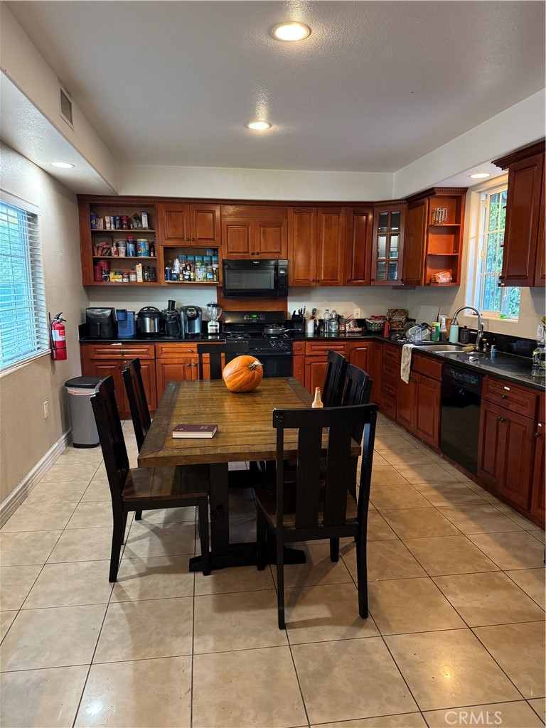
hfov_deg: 56.8
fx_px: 505
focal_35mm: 24
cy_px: 364
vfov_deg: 71.6
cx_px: 273
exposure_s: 1/40
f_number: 1.78
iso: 640
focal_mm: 6.76
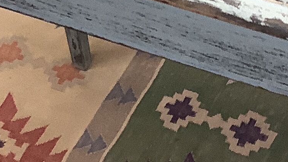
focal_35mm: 147
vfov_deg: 8.2
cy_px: 12
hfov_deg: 14.6
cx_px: 219
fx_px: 1123
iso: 100
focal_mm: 3.3
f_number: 2.4
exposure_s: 1/60
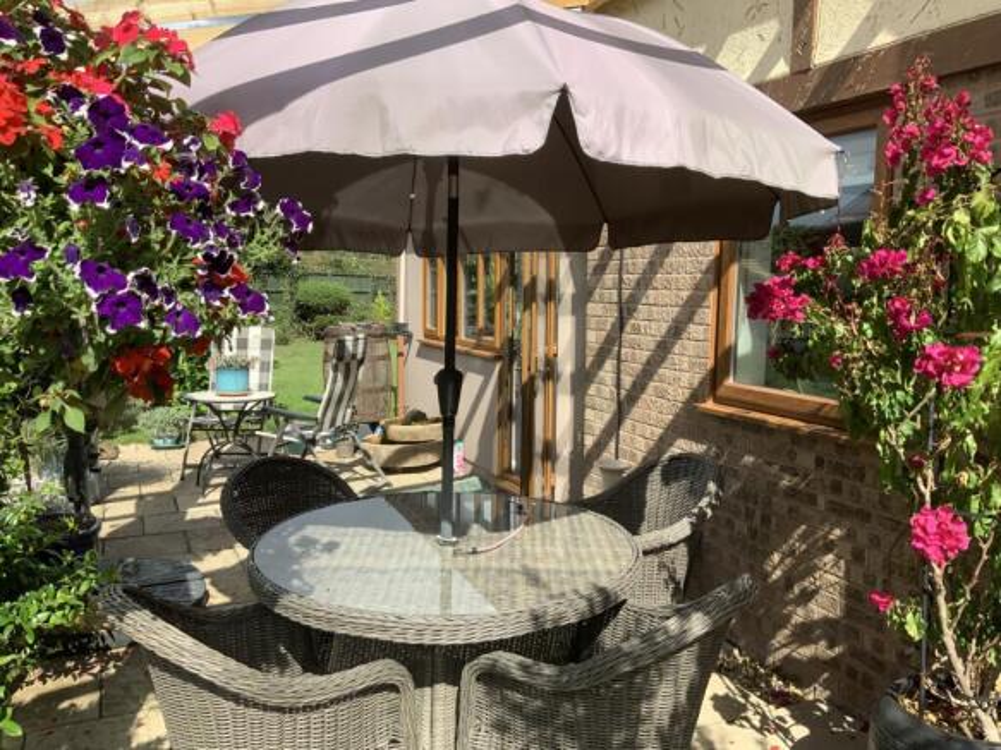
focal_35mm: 29
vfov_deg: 48.2
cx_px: 500
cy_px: 375
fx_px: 838
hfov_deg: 61.7
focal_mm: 3
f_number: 1.8
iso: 16
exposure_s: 1/1311
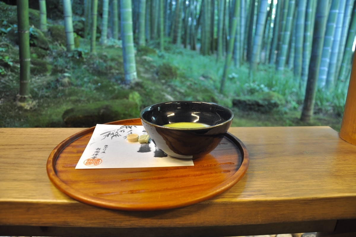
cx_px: 178
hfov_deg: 67.4
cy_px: 118
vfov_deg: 47.8
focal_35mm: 27
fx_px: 267
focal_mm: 18
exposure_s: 1/15
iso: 450
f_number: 4
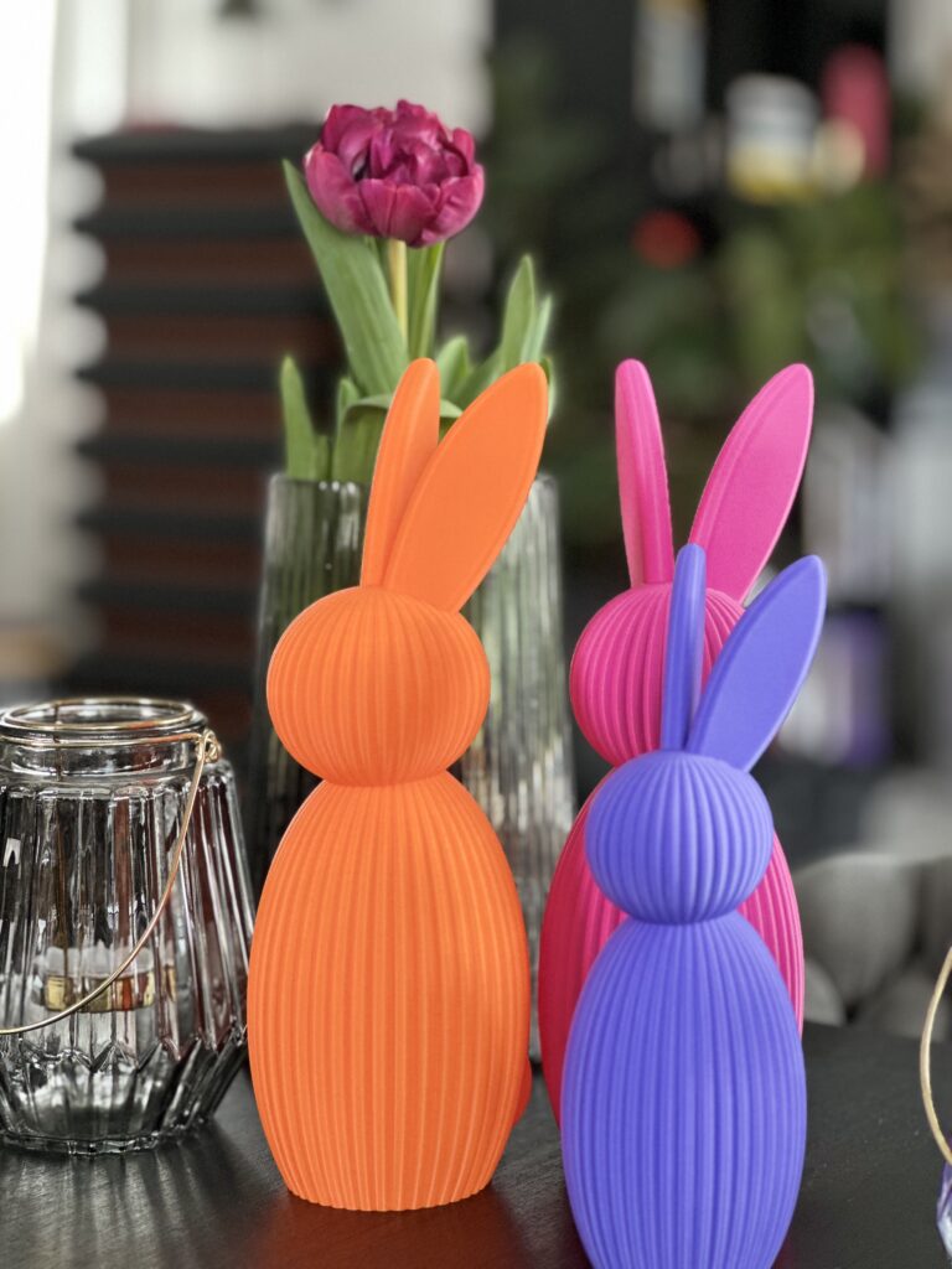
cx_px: 476
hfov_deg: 19.1
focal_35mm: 77
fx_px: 2824
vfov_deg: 25.3
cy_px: 634
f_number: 2.8
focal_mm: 9
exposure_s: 1/33
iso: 320
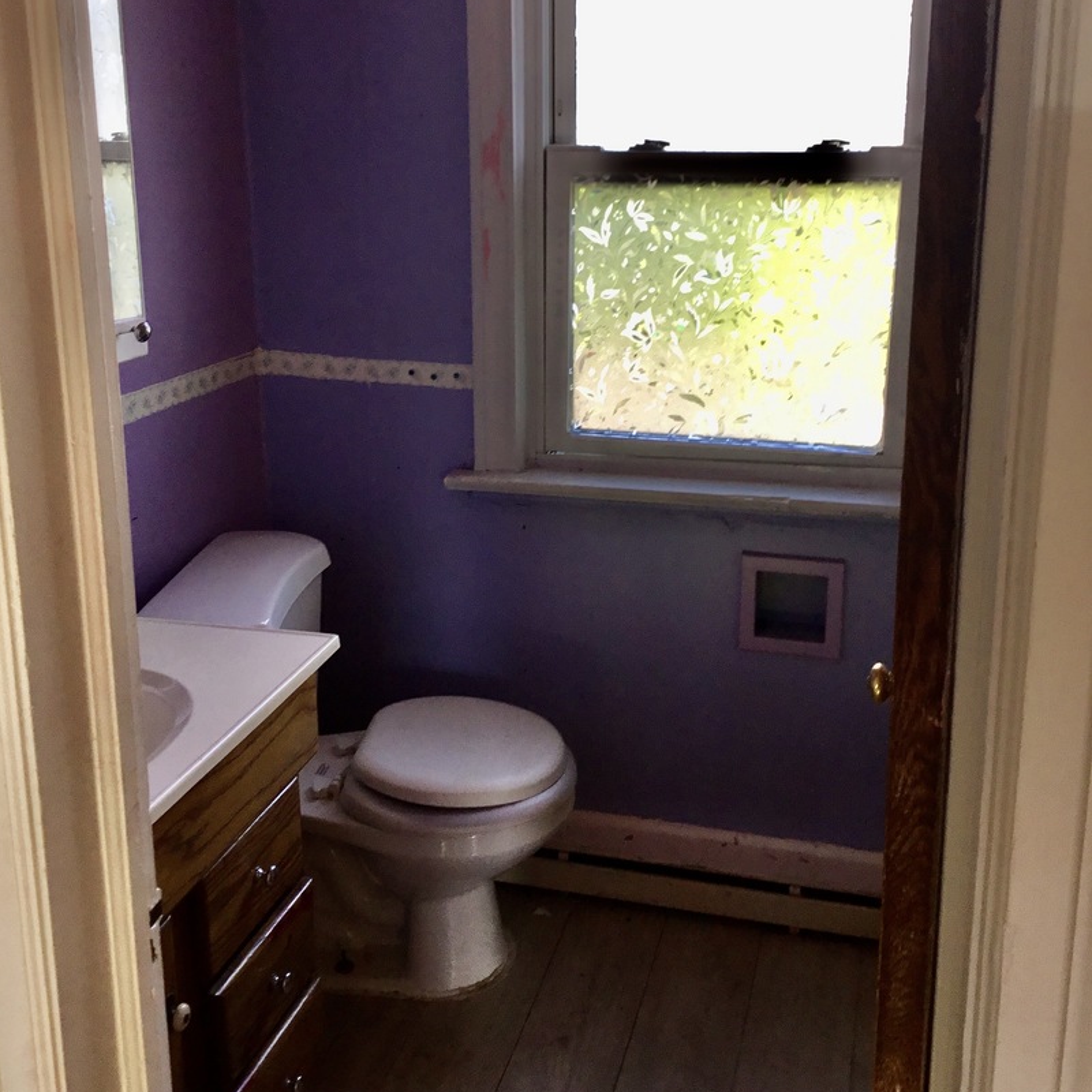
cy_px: 427
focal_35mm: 37
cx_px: 542
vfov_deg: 44.6
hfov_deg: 44.9
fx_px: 1321
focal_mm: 3.3
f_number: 2.4
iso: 25
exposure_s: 1/30
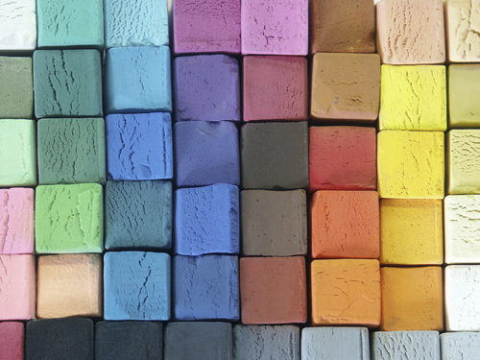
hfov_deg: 9.9
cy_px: 180
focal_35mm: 199
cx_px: 240
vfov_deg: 7.5
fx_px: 2759
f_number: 3.5
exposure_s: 1/20
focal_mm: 50.48
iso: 200
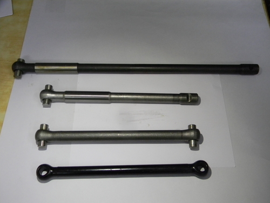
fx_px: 281
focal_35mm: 36
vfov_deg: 39.7
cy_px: 102
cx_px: 135
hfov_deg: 51.4
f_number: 3.7
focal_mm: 6.4
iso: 400
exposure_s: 1/35.8
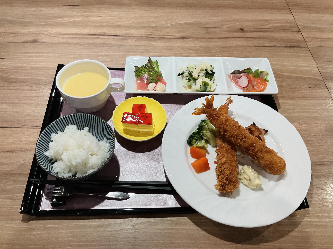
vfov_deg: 48.2
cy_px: 124
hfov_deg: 61.7
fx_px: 279
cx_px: 166
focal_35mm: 29
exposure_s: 1/60
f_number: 1.8
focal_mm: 3
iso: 50
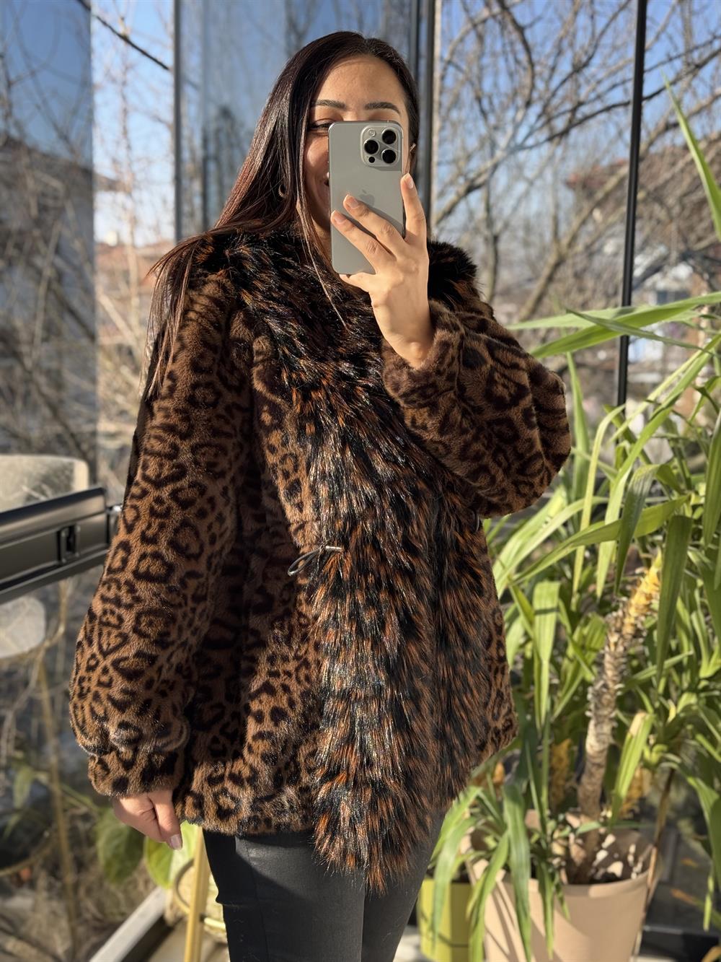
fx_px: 1333
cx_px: 360
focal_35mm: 48
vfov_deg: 39.7
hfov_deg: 30.3
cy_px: 481
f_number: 1.78
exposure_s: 1/514
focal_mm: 6.76
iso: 64
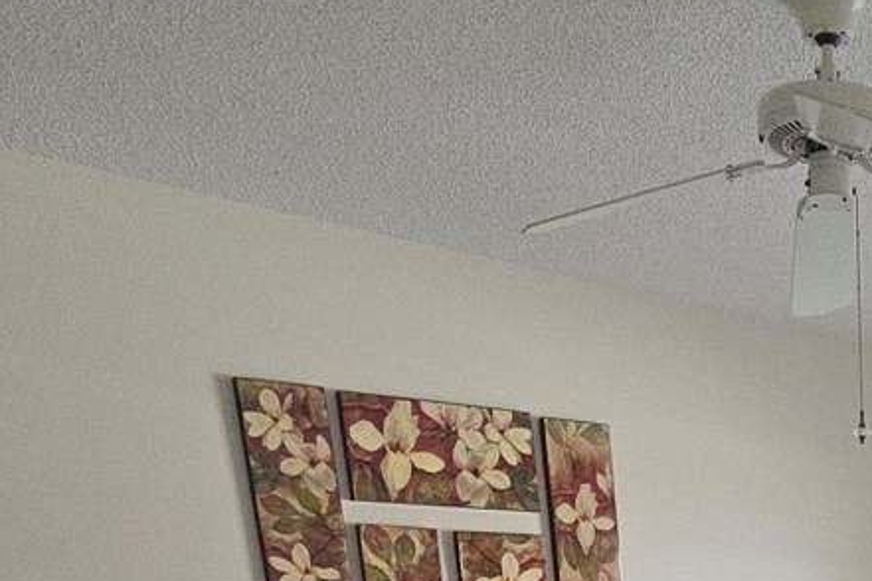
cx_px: 945
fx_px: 1187
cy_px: 1036
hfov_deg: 35.0
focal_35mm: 49
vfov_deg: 20.2
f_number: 2.2
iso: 100
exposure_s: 1/60
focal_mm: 2.2
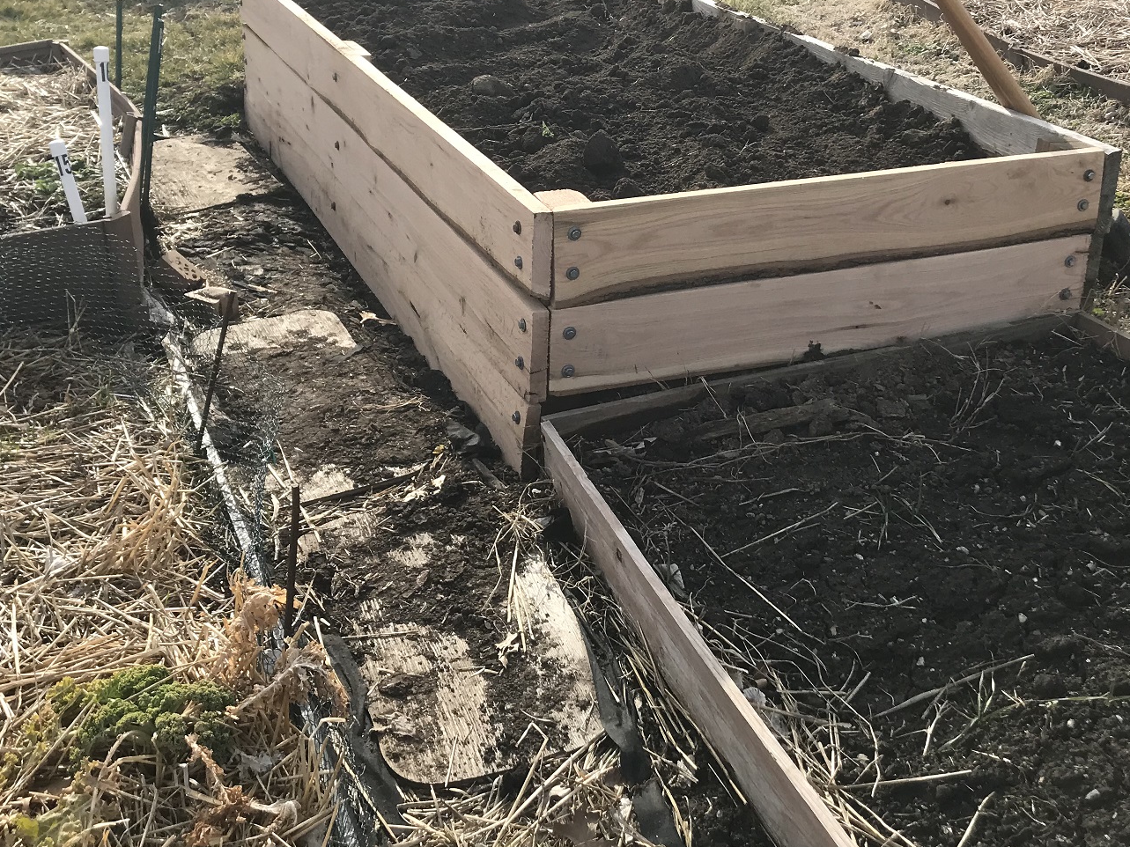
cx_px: 588
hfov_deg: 42.9
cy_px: 235
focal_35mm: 44
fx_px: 1436
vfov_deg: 32.4
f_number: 1.8
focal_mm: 3.99
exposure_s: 1/1244
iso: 20
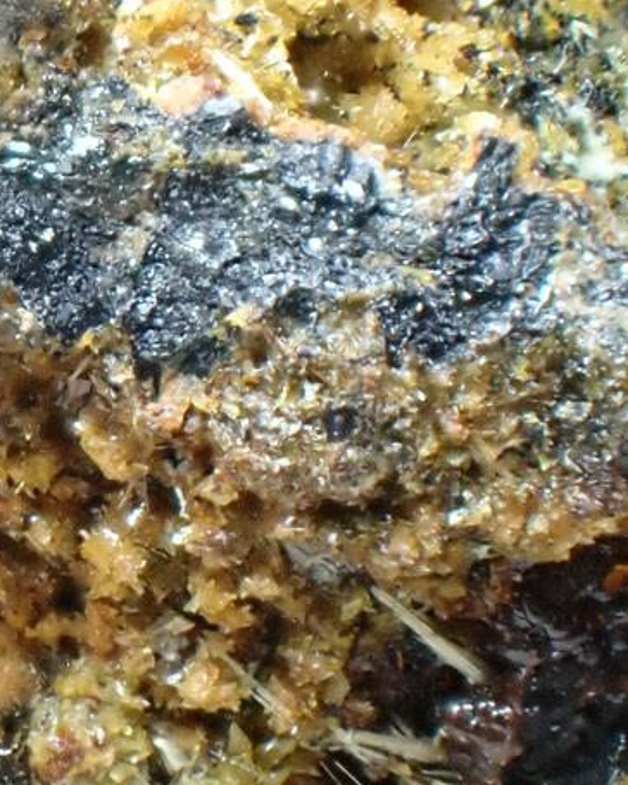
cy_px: 212
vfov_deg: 7.2
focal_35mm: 268
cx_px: -259
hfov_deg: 5.7
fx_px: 6226
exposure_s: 1/320
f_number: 6.3
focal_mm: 18
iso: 800
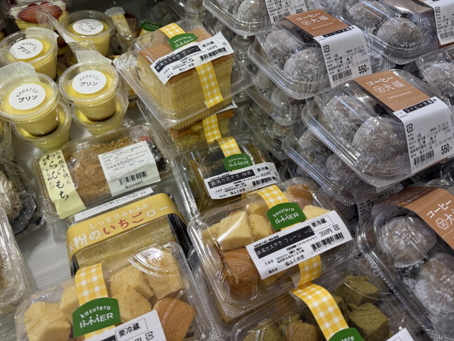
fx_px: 315
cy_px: 170
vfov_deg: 56.8
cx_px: 227
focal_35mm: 24
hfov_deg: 71.6
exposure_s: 1/120
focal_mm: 6.76
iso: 160
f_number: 1.78
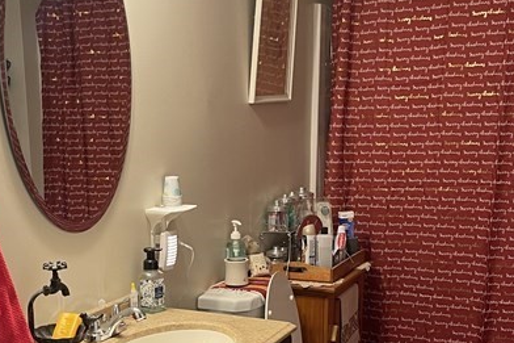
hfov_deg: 37.4
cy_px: 298
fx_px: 756
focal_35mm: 53
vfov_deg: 24.9
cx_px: 214
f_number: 1.6
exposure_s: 1/60
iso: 200
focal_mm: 5.1
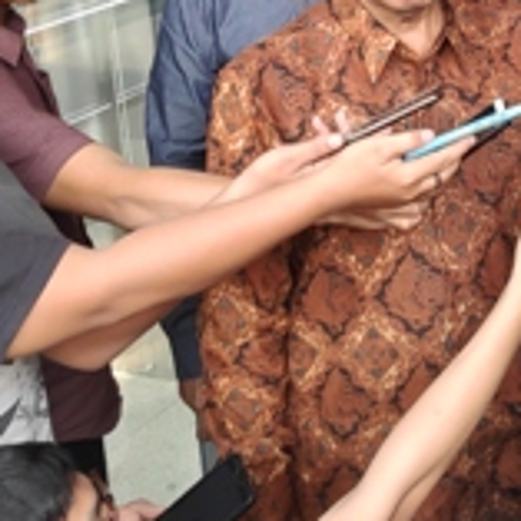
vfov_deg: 23.0
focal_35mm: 72
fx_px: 1226
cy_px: -10
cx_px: 538
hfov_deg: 22.9
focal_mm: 3.94
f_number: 1.9
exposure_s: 1/141
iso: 100
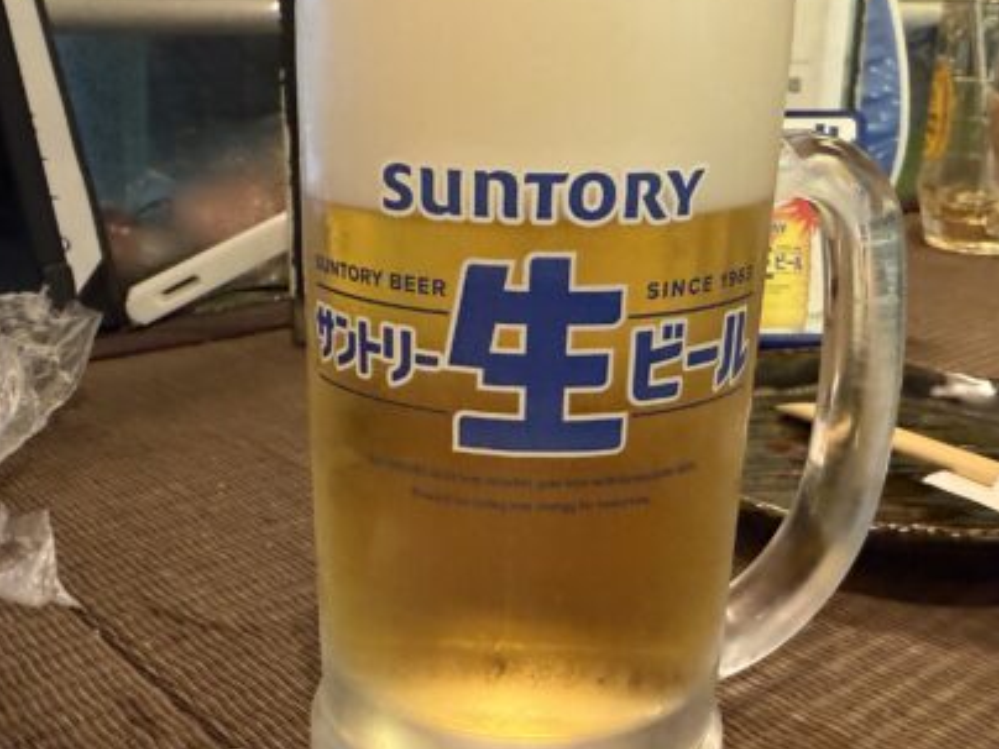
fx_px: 1183
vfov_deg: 35.1
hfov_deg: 45.8
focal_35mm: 41
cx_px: 514
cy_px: 405
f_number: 2.2
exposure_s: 1/60
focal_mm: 2.22
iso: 400
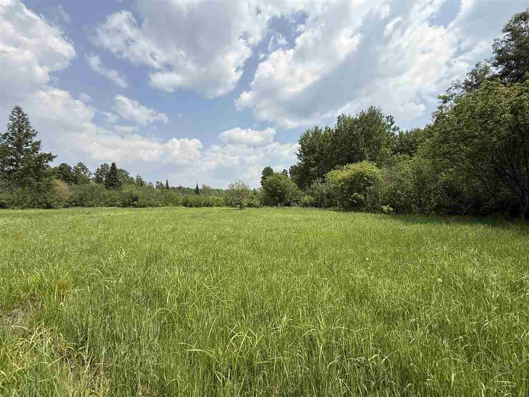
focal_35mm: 14
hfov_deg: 102.1
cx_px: 264
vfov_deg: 85.7
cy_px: 198
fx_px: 214
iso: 50
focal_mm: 2.22
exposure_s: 1/2320
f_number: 2.2
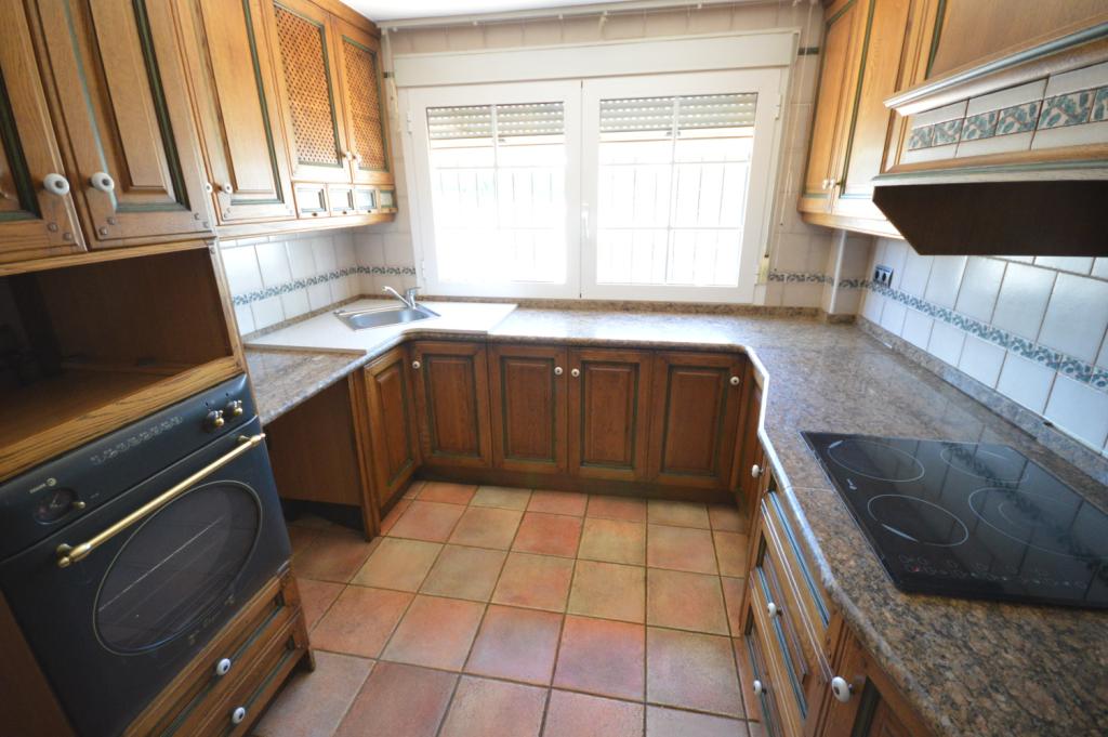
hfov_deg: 100.4
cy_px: 368
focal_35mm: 15
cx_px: 554
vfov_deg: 77.2
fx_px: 461
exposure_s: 1/60
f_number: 4
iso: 1800
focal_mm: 10
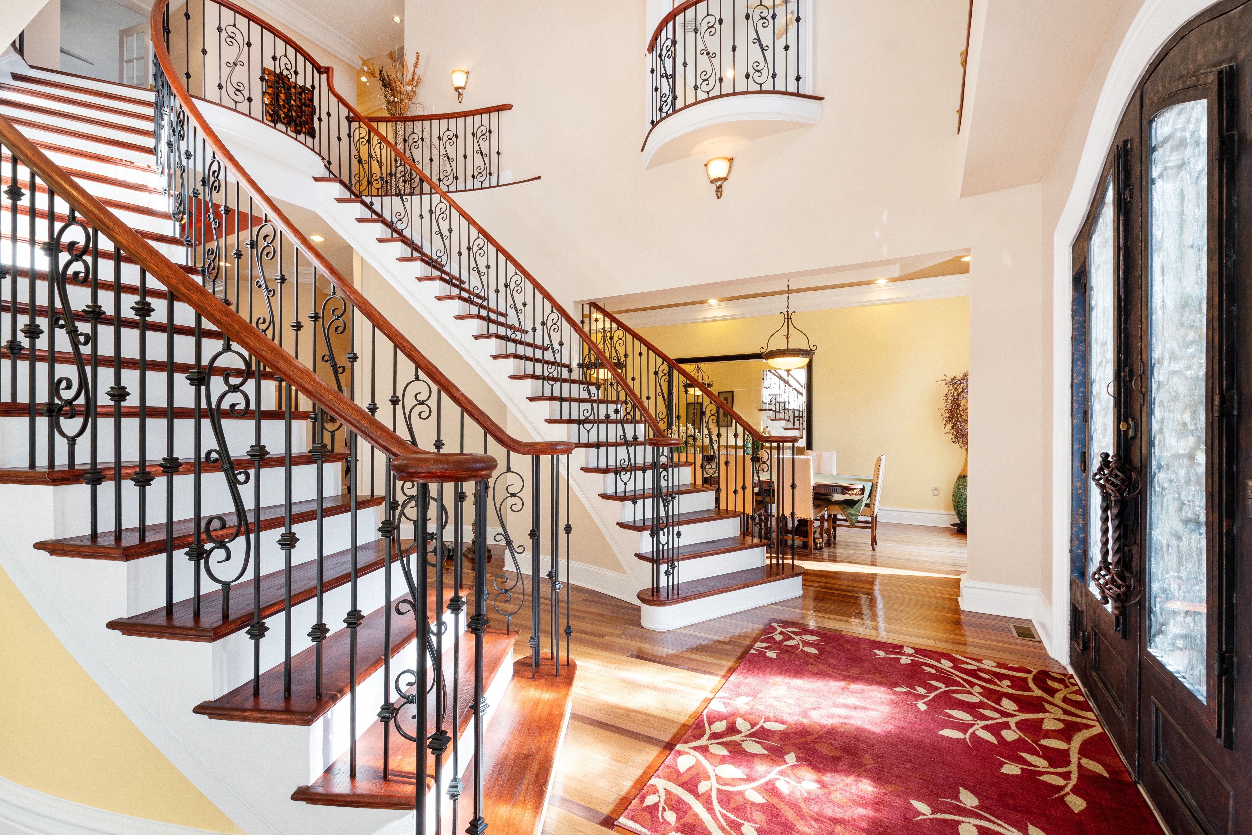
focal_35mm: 15
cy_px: 418
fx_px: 522
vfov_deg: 77.3
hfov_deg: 100.4
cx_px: 626
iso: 100
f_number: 8
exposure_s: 1/8
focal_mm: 10
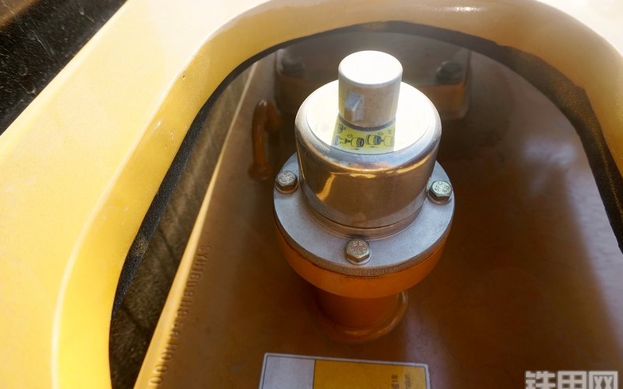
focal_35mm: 25
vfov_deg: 49.3
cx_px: 310
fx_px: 424
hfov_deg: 72.6
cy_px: 194
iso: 100
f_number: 6.3
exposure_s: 1/80
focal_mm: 16
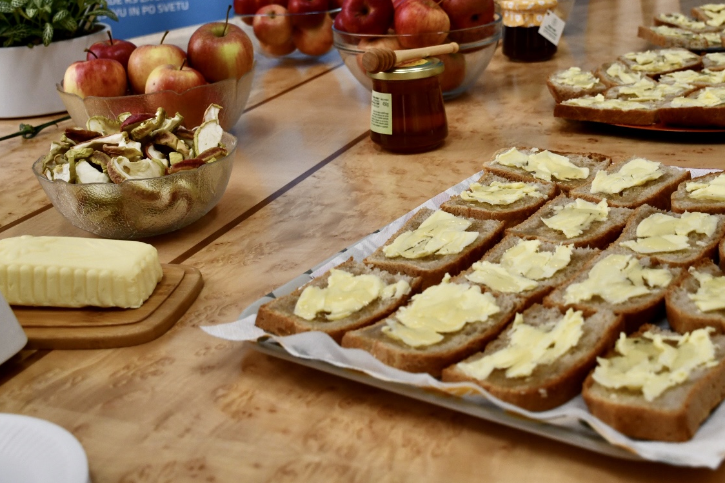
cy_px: 144
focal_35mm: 49
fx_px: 987
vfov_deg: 27.3
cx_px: 421
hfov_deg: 40.2
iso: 800
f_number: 3.8
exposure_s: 1/250
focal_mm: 23
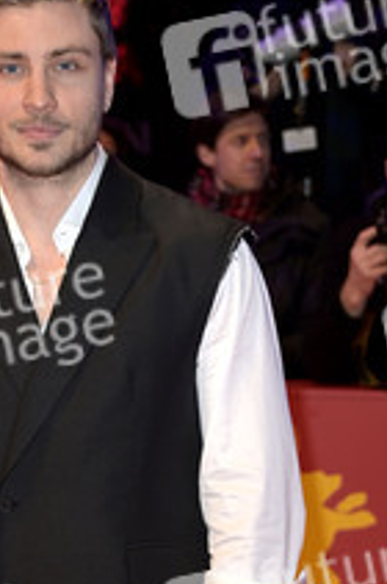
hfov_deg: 9.2
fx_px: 2394
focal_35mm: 148
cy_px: 468
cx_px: 53
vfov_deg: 13.8
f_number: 5.6
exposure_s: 1/200
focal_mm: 78
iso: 800
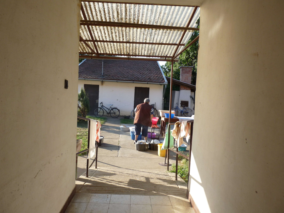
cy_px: 106
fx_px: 222
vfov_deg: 51.4
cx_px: 142
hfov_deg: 65.3
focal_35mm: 27
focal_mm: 4.8
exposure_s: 1/160
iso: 100
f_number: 4
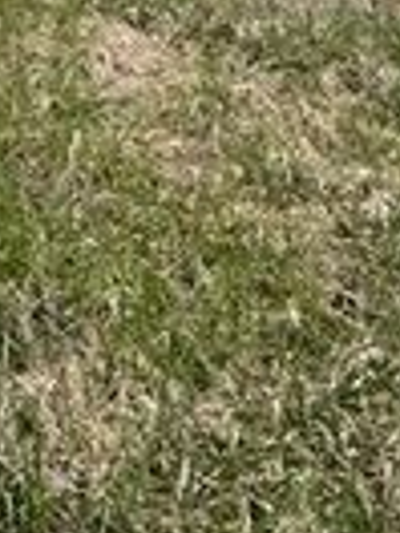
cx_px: -477
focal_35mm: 71
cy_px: -511
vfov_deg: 18.6
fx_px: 1094
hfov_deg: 15.2
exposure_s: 1/464
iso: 40
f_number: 2.2
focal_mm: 2.22
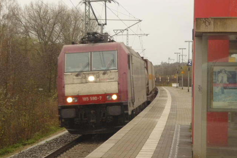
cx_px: 118
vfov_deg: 13.0
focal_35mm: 105
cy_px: 81
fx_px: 691
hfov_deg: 19.5
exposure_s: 1/100
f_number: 5.1
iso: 400
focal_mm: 16.5
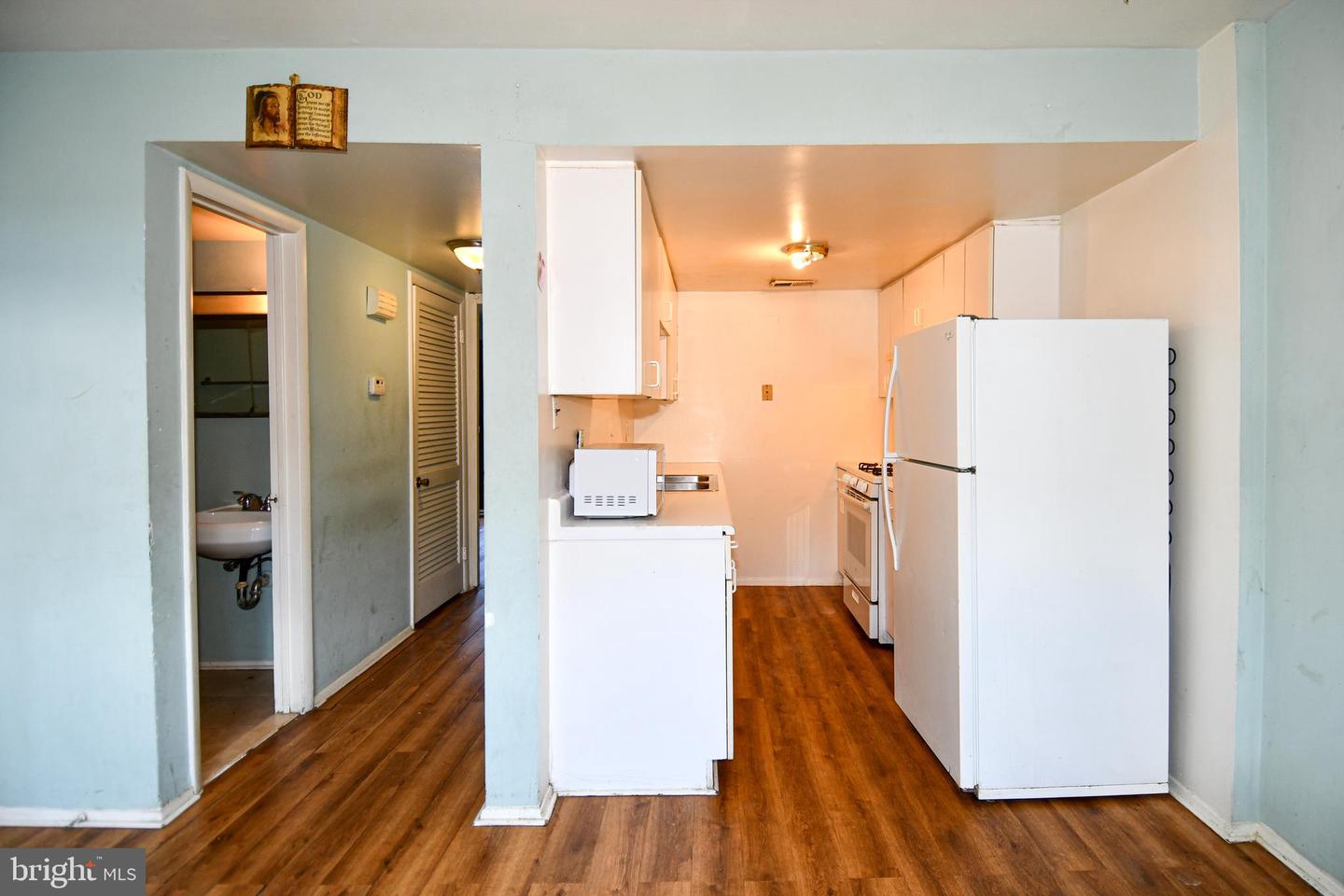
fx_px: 672
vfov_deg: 67.4
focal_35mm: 18
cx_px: 672
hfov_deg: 90.0
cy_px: 448
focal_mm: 12
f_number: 4
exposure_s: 1/60
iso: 320
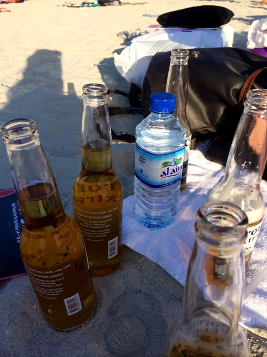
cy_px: 178
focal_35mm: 30
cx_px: 134
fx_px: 309
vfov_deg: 60.0
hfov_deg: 46.8
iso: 32
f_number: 2.2
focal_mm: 4.12
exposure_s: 1/2053
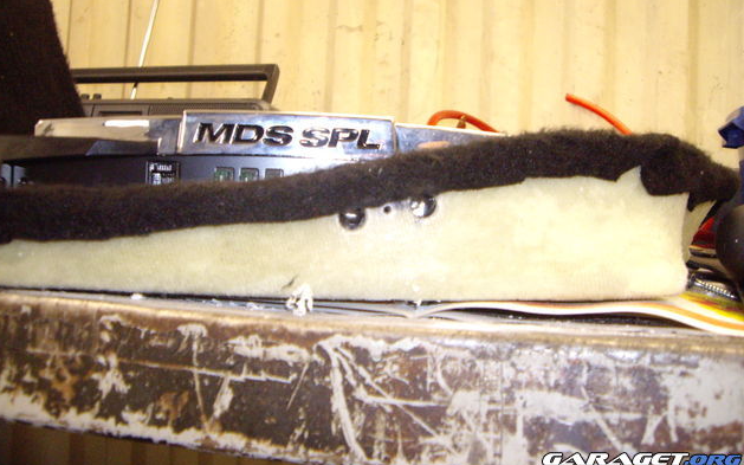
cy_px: 187
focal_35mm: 41
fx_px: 831
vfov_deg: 31.2
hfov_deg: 48.2
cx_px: 367
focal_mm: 6.2
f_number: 2.7
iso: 400
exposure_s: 1/40
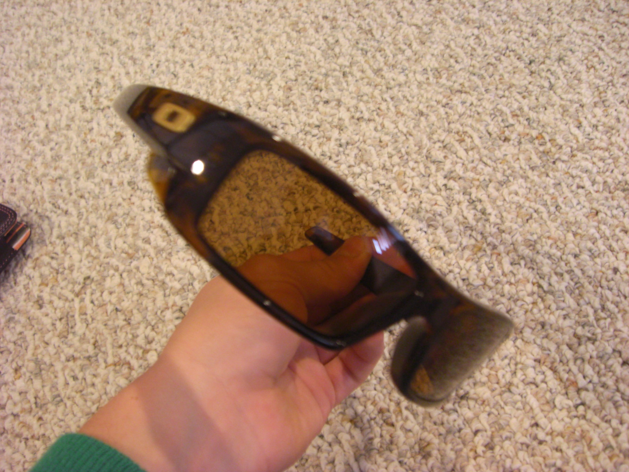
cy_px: 236
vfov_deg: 37.7
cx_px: 314
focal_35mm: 38
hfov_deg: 49.0
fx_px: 690
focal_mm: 6.2
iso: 200
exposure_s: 1/8
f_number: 2.7
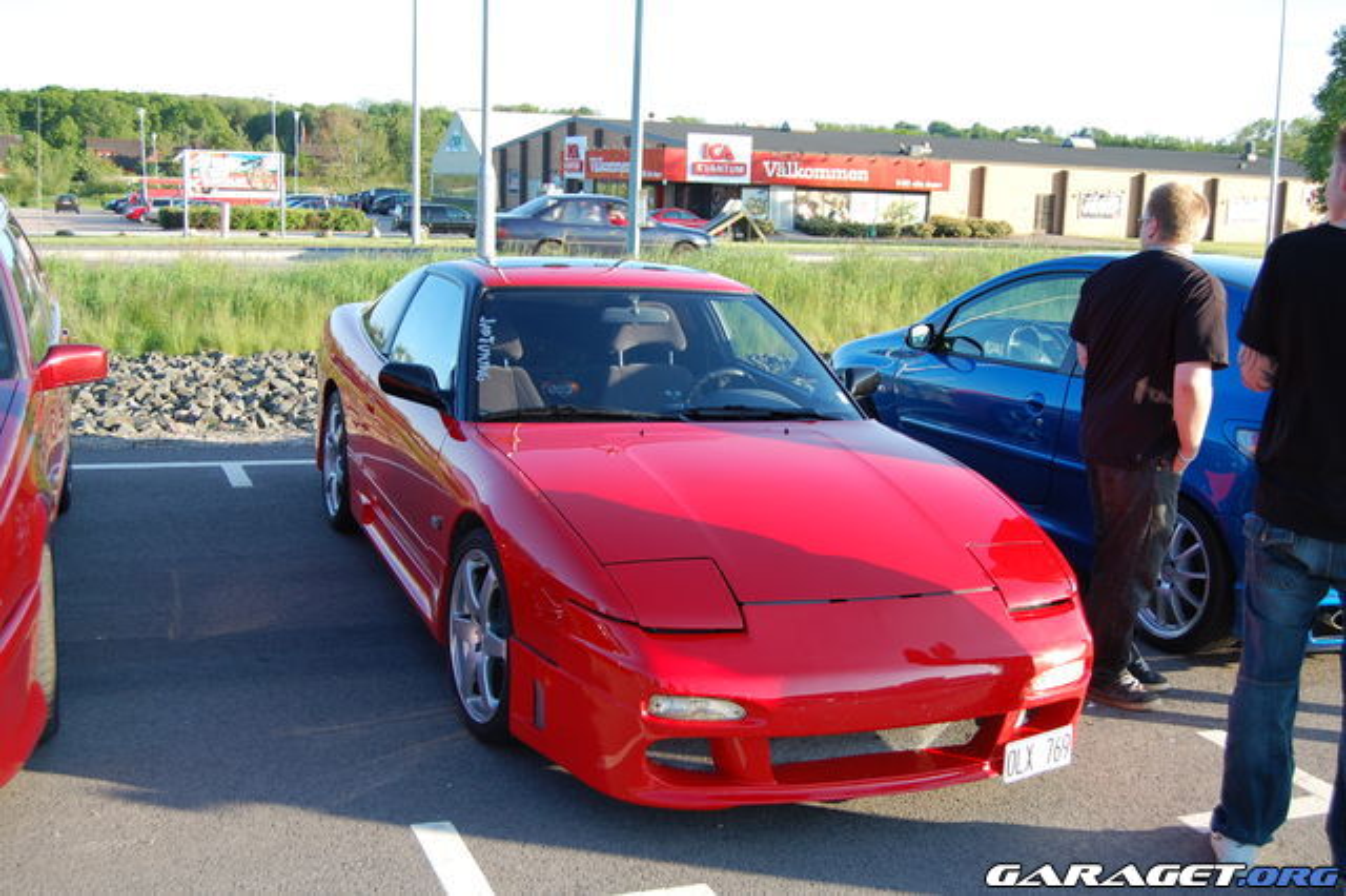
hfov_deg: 49.6
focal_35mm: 39
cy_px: 448
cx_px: 673
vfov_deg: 34.2
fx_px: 1457
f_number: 6.3
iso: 200
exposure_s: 1/160
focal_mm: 26
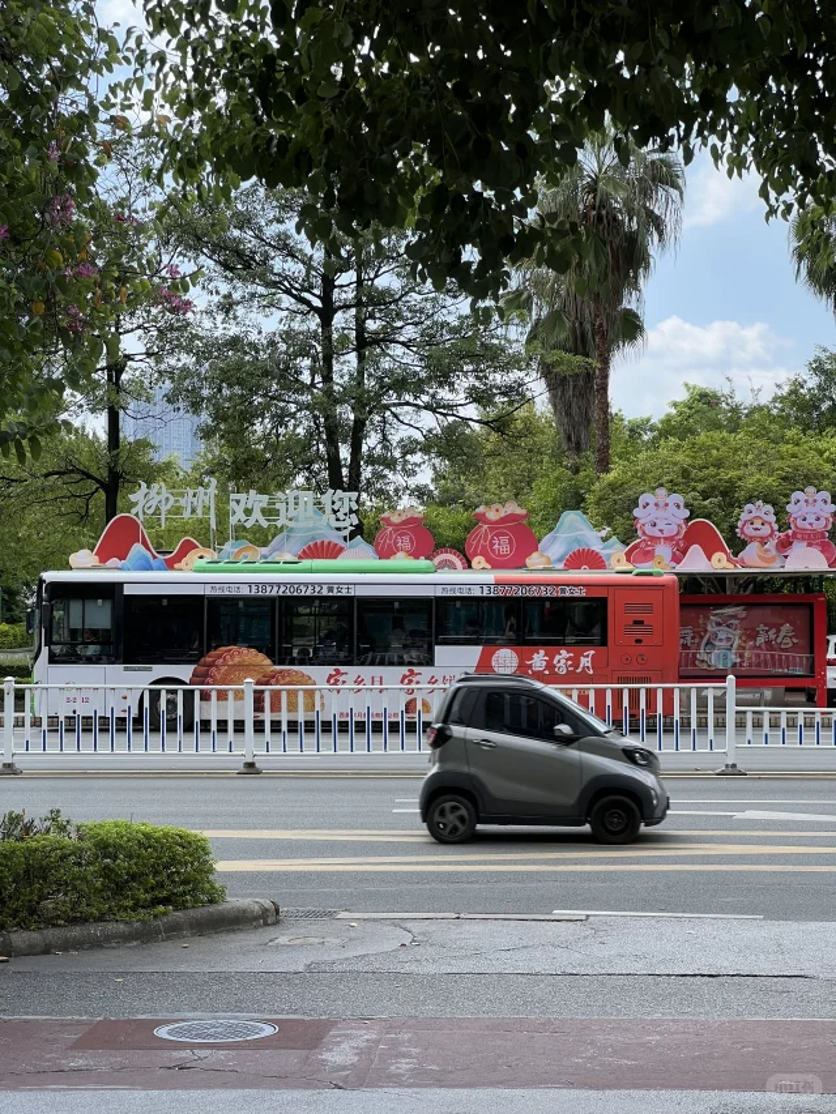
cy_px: 557
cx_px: 418
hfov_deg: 19.1
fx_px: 2479
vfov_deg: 25.3
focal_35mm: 77
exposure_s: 1/352
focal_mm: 9
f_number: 2.8
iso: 32
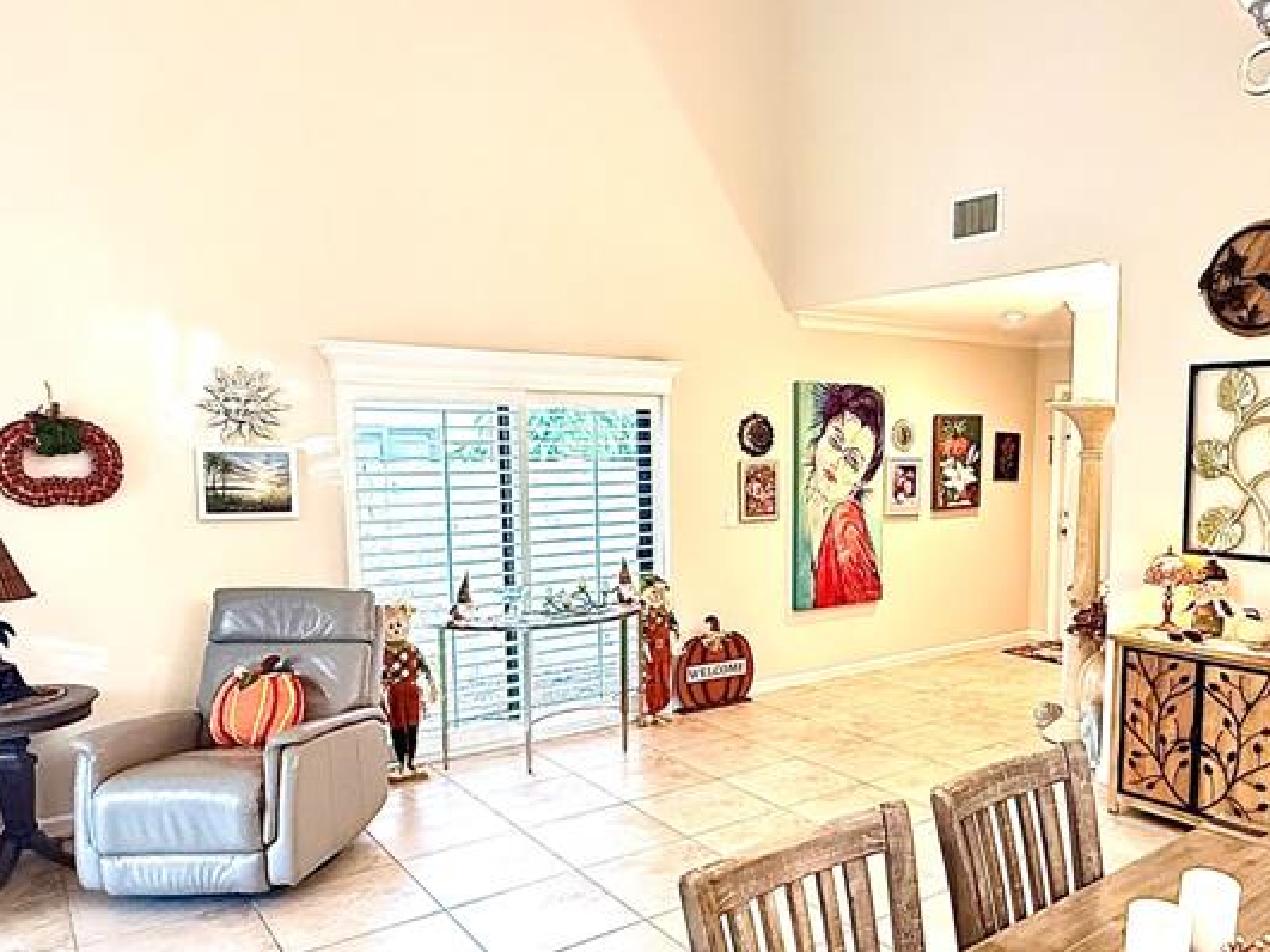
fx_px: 990
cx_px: 796
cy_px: 569
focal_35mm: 27
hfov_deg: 64.4
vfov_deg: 51.0
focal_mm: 2.22
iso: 800
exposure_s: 1/60
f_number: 2.2
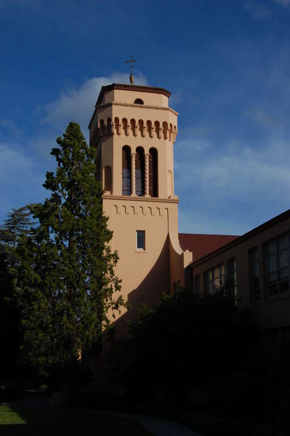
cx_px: 145
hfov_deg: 25.7
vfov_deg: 37.9
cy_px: 218
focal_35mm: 52
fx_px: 635
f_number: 16
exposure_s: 1/250
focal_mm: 35
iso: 200
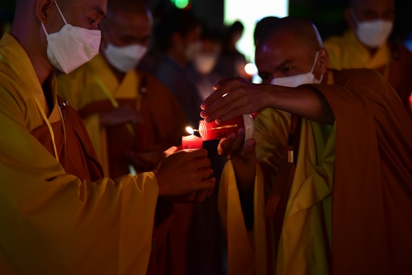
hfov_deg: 17.1
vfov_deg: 11.4
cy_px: 138
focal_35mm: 120
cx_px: 206
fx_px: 1374
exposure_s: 1/40
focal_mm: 120
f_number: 4
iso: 3200
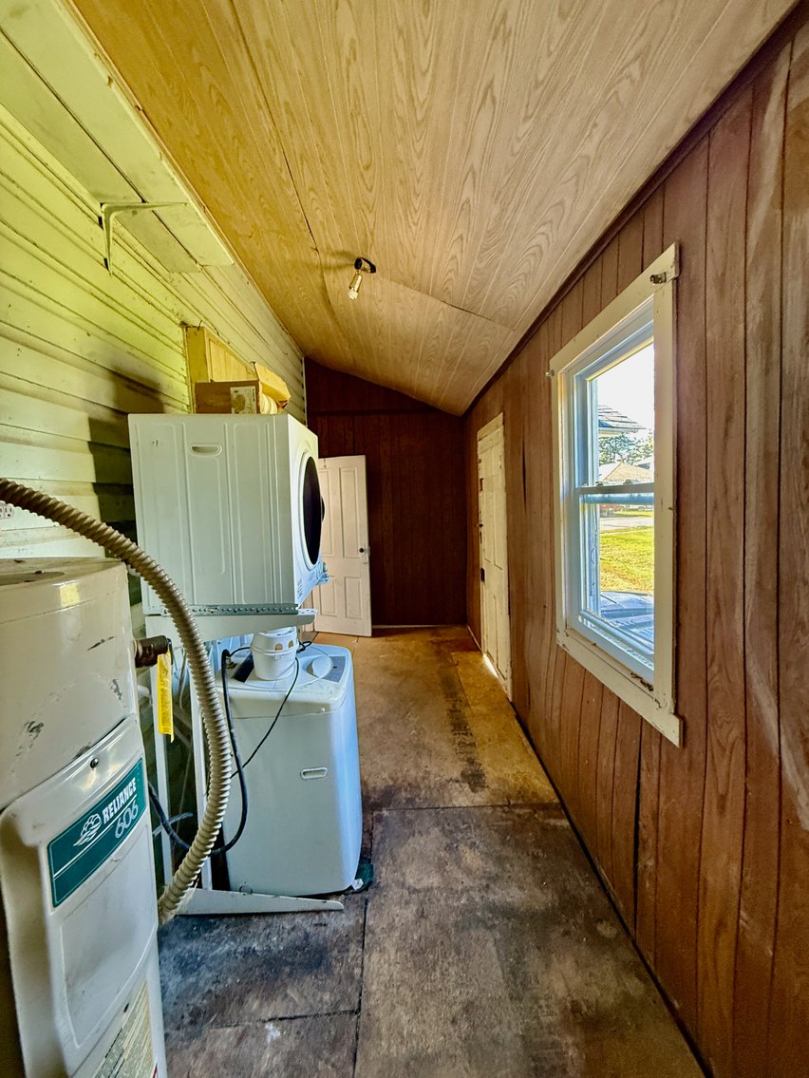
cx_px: 404
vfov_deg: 102.0
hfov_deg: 85.7
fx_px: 436
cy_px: 539
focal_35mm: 14
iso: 400
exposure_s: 1/60
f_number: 2.2
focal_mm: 2.22
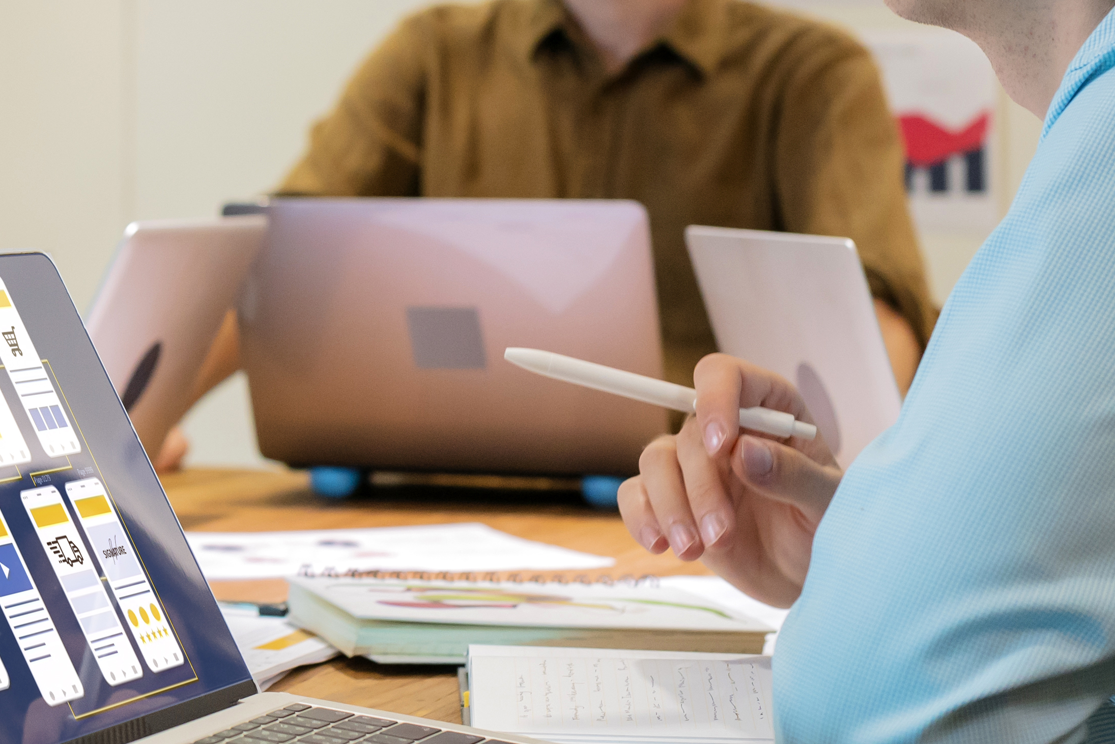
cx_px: 108
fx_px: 3934
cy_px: 119
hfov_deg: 15.9
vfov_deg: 10.8
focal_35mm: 127
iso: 1250
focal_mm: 35
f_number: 2.8
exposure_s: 1/320
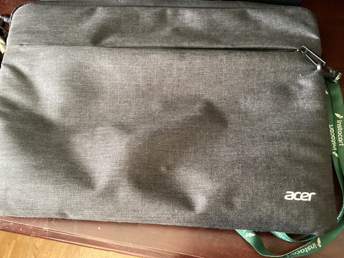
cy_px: 129
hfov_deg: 58.3
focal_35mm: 31
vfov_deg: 45.4
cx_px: 172
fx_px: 308
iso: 640
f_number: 2.4
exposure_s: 1/30
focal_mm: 3.3
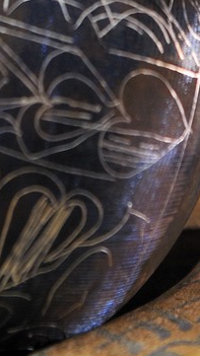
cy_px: -398
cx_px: 124
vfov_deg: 9.7
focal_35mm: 204
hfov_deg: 6.0
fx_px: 1924
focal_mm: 44
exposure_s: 1/40
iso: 400
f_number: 4
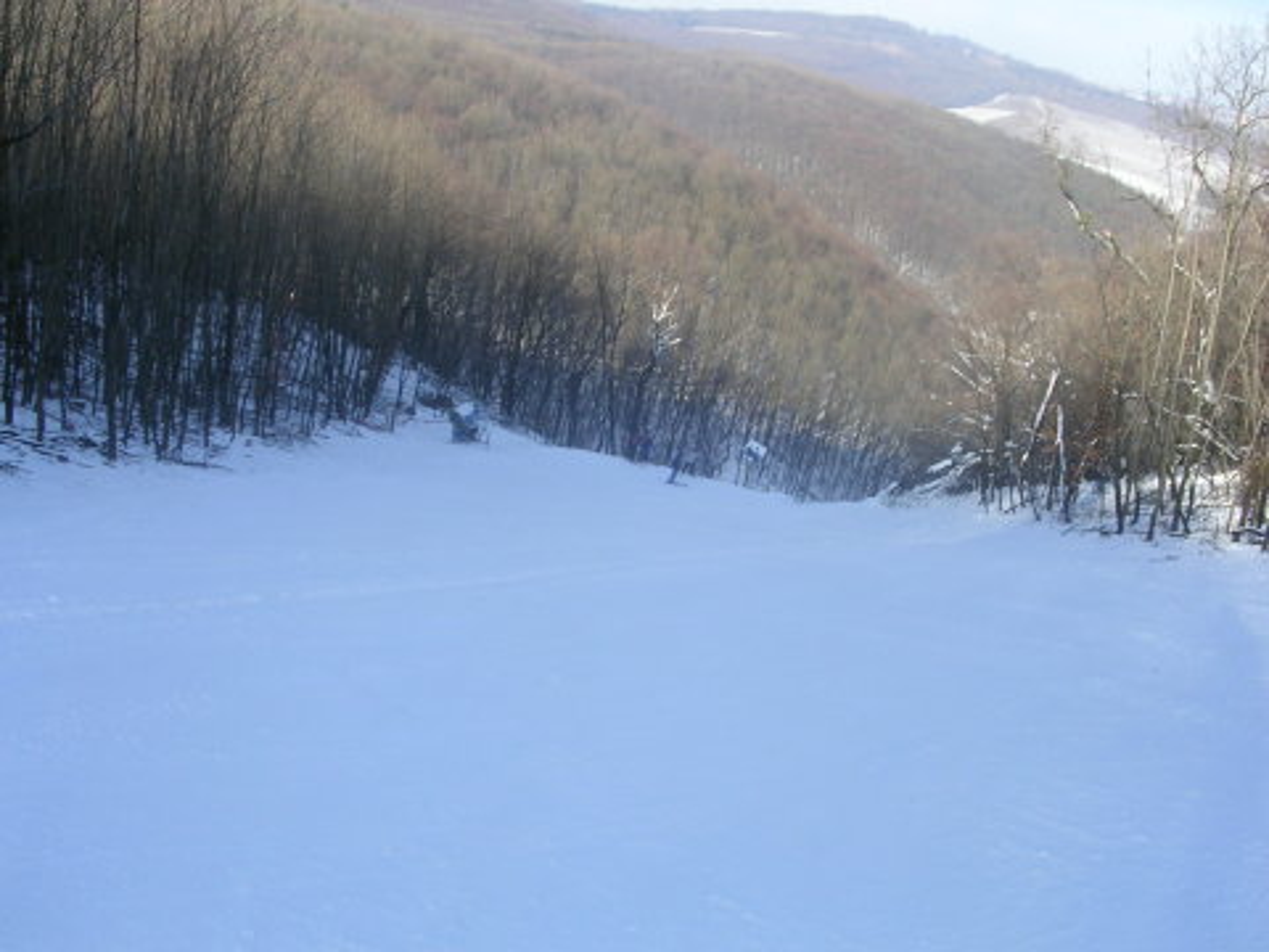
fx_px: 1393
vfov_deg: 37.7
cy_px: 476
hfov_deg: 49.0
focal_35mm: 38
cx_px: 634
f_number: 5.6
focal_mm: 5.8
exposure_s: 1/132
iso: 50
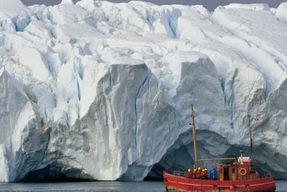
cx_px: 132
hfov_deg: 6.9
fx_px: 2384
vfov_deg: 4.6
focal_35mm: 299
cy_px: 98
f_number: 9
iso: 200
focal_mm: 250
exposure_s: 1/320
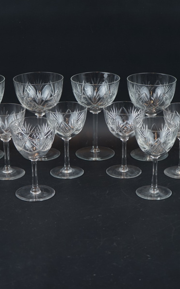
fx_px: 667
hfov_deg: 15.4
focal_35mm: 85
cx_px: 98
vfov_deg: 24.4
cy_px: 144
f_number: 5
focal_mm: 55
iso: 50
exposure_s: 1/25
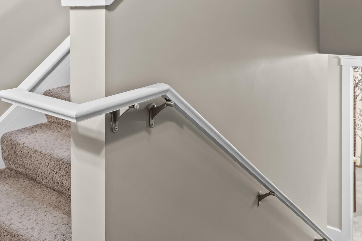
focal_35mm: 34
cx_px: 184
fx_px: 342
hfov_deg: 55.8
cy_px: 19
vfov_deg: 36.2
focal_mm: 16
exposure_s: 6
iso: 250
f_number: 8
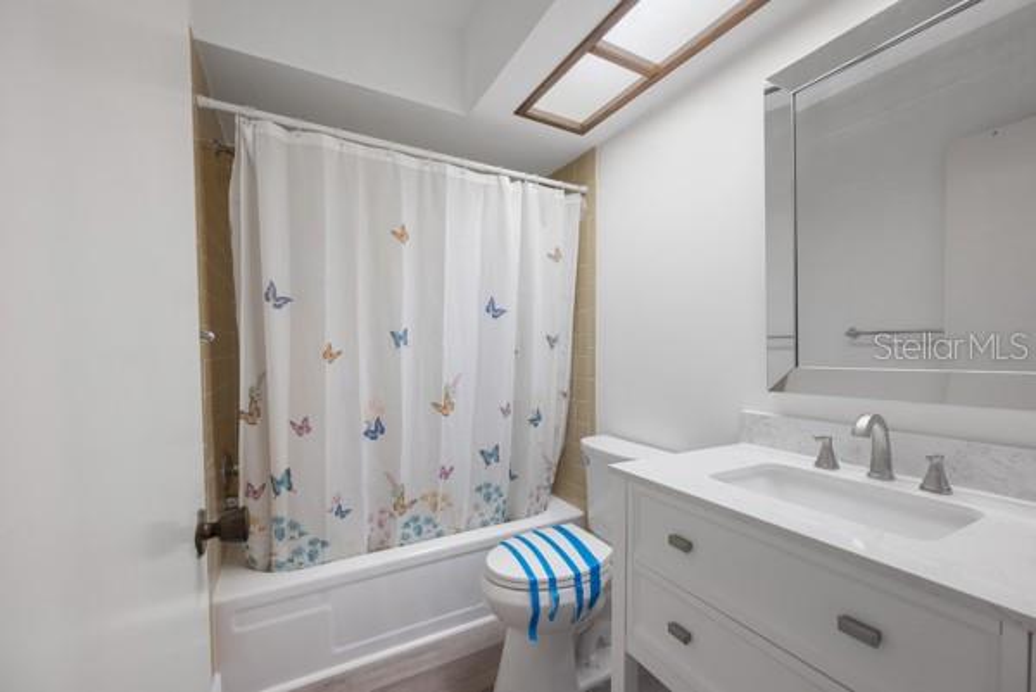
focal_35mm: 14
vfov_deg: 81.3
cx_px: 518
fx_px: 403
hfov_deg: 104.2
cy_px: 346
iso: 250
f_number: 6.3
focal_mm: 14
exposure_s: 1/1.67
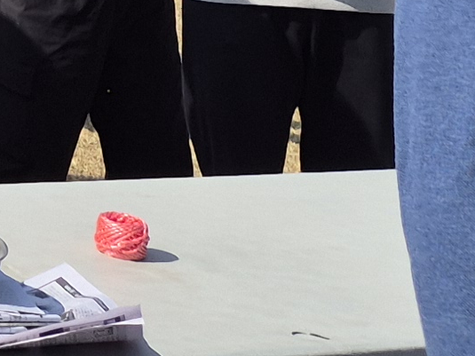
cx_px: -659
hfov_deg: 10.1
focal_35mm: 172
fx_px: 2360
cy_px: -968
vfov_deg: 7.0
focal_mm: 5.4
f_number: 1.8
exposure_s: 1/1632
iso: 25
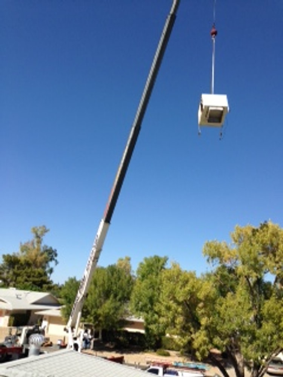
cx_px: 142
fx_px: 360
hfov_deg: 42.9
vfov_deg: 55.4
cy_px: 188
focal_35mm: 33
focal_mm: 4.12
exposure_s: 1/1869
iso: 50
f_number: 2.4
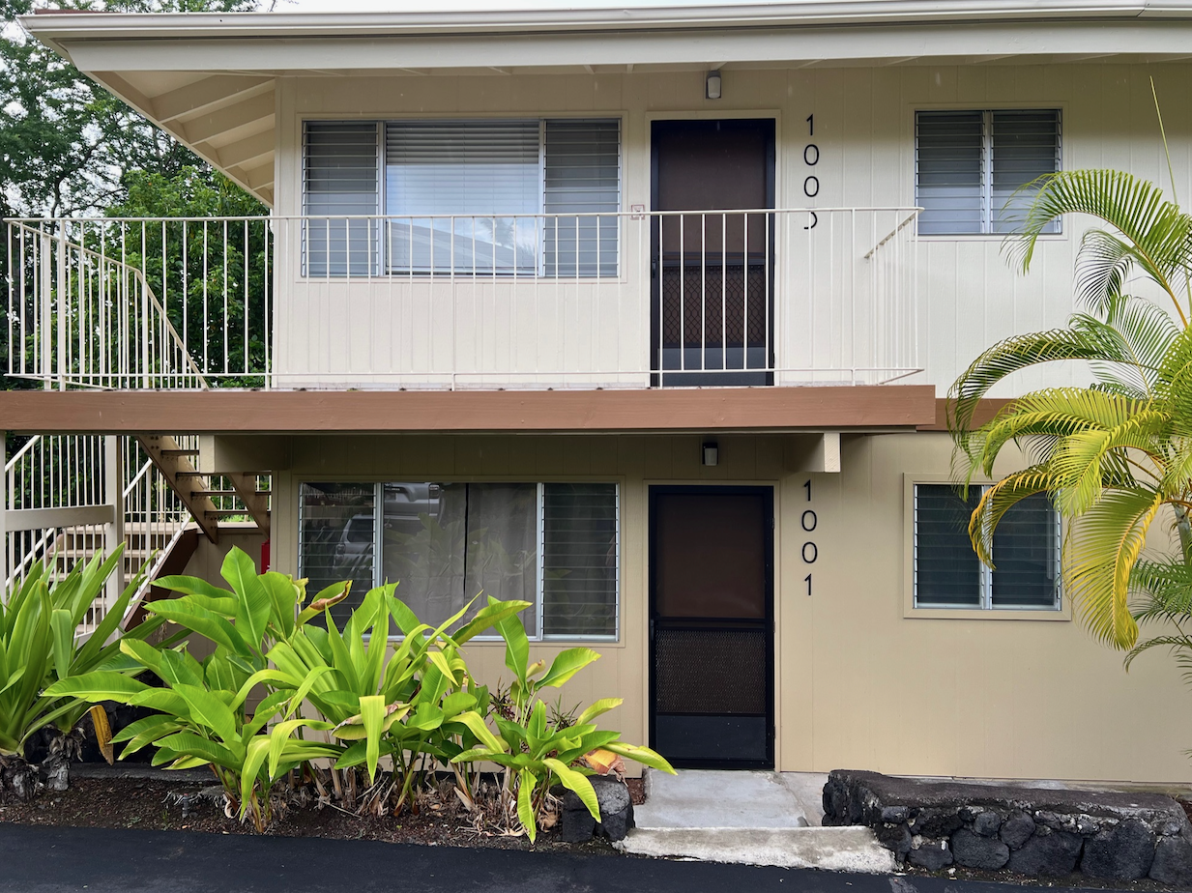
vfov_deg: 51.3
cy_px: 446
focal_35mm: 27
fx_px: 929
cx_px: 587
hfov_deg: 65.3
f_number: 1.5
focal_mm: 5.7
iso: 50
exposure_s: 1/366
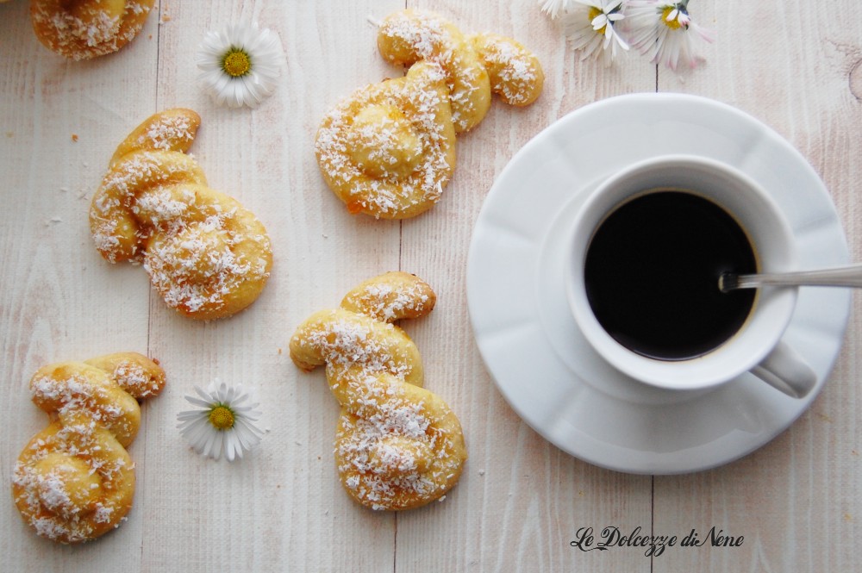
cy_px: 286
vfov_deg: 28.9
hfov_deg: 42.4
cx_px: 431
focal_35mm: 46
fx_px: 1112
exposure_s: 1/60
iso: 400
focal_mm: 31
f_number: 4.5
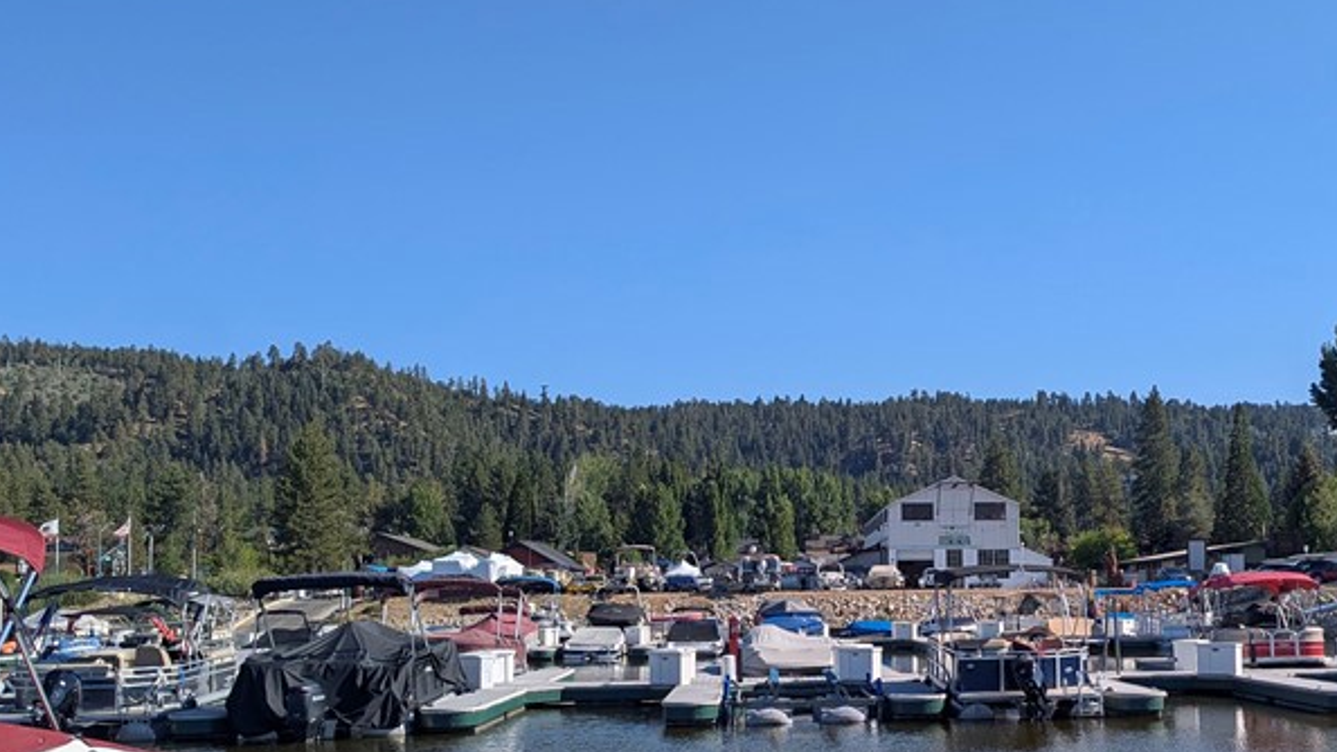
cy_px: 513
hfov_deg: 44.5
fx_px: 1595
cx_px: 942
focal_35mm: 45
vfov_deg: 26.3
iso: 40
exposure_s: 1/2410
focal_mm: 6.81
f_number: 1.85
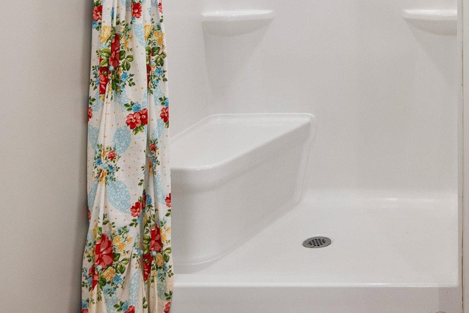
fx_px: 625
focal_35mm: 48
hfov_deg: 36.7
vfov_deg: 25.9
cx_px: 474
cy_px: -33
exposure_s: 1/25
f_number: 5.6
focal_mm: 16
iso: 1250
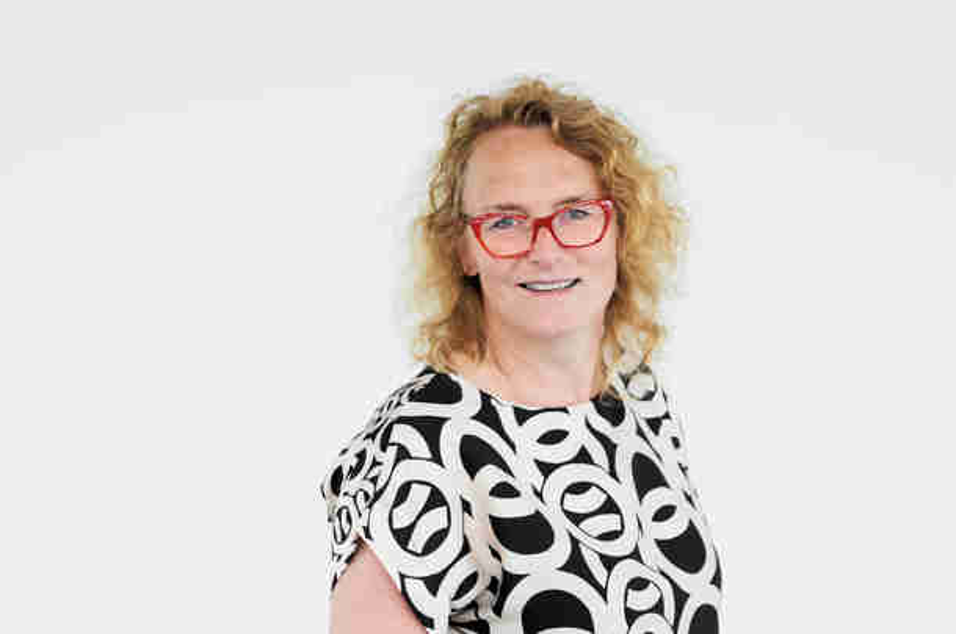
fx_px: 3368
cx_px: 478
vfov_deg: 10.8
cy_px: 317
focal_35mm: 127
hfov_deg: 16.2
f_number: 2.2
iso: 200
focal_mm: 85
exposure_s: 1/100
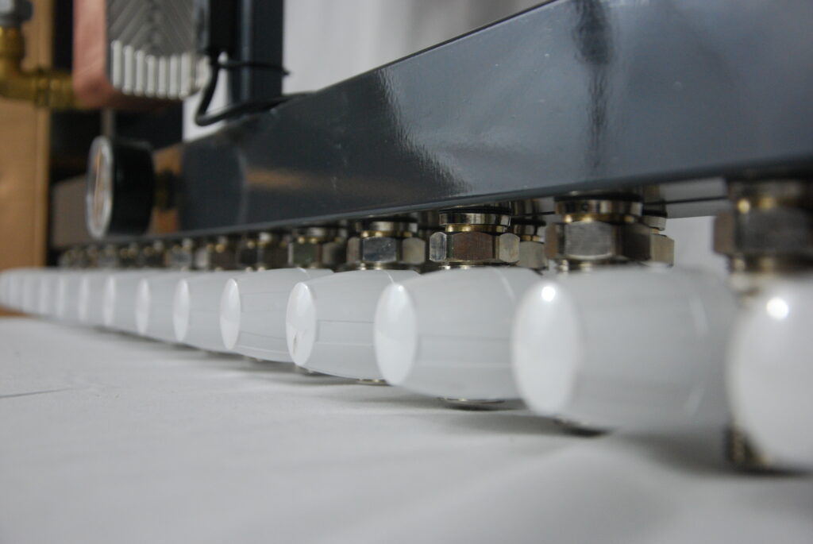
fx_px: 1289
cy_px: 272
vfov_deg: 23.8
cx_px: 406
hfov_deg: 35.0
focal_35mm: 57
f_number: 4.5
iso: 800
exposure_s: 1/30
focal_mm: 38
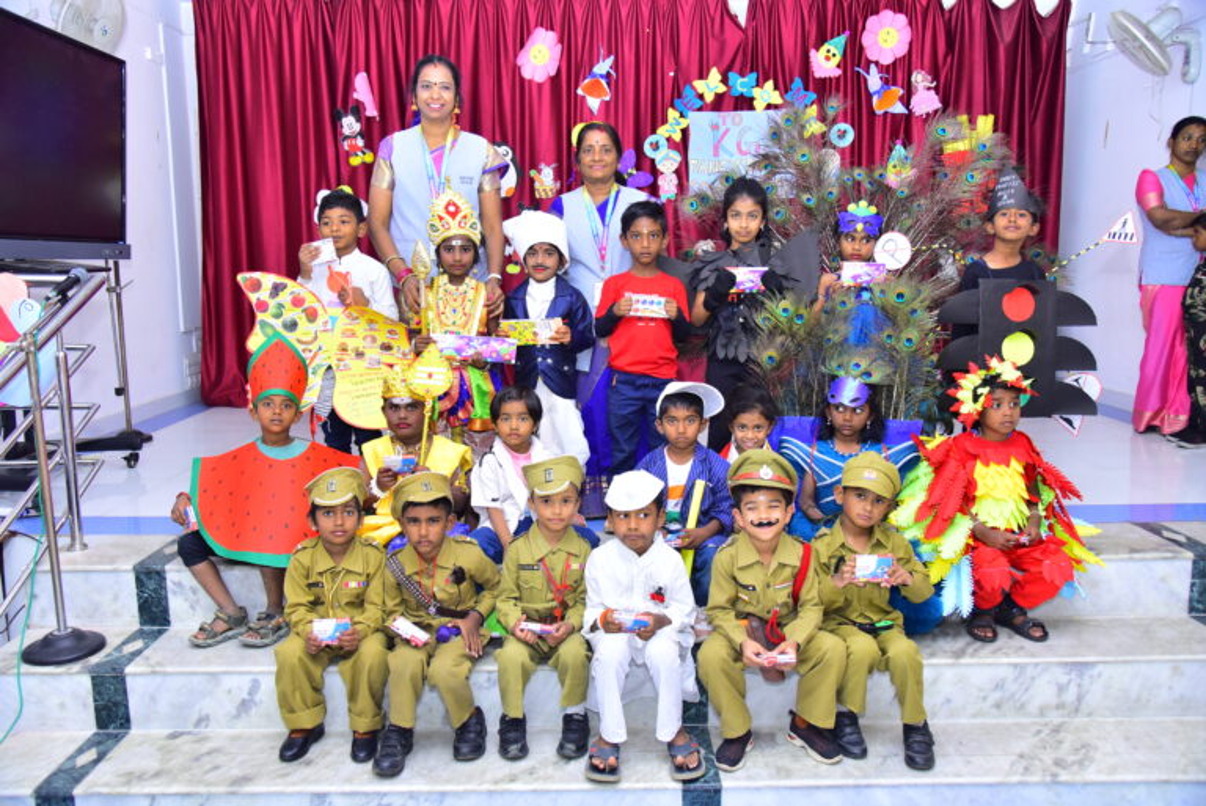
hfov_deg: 61.9
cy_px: 403
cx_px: 603
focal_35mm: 30
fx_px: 1006
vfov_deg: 43.7
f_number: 4.5
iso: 1600
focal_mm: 30
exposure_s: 1/100
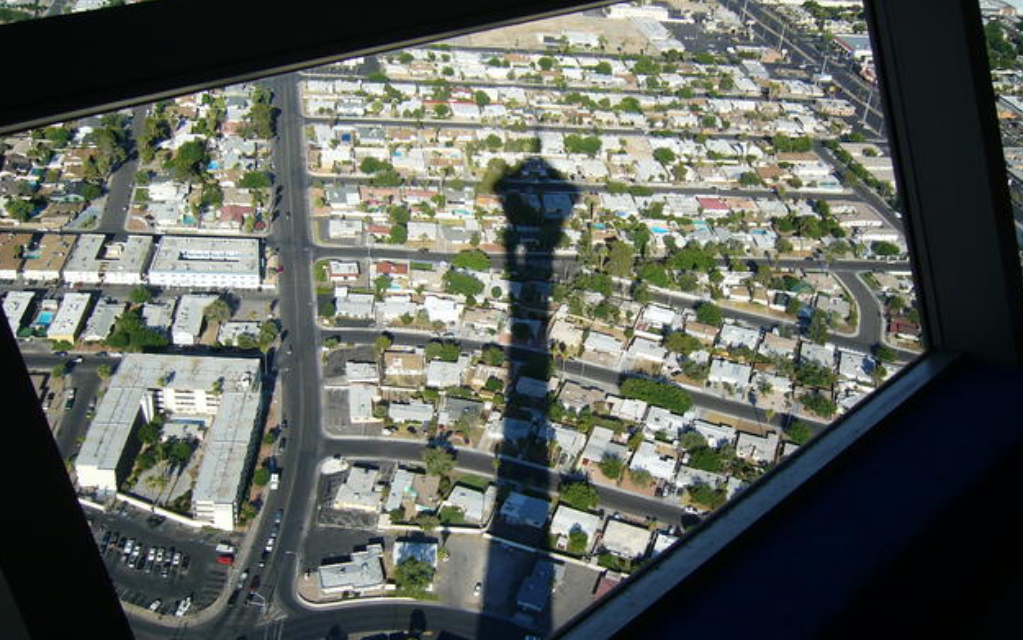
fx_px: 1060
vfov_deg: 33.6
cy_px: 300
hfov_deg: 51.5
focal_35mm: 38
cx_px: 517
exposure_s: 1/400
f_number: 2.8
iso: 50
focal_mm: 5.8
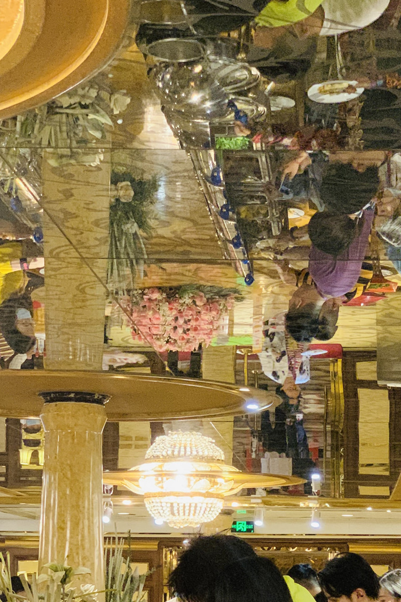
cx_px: 349
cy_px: 529
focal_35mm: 96
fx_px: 1604
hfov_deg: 14.1
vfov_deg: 20.8
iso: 320
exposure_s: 1/50
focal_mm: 6
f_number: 2.4
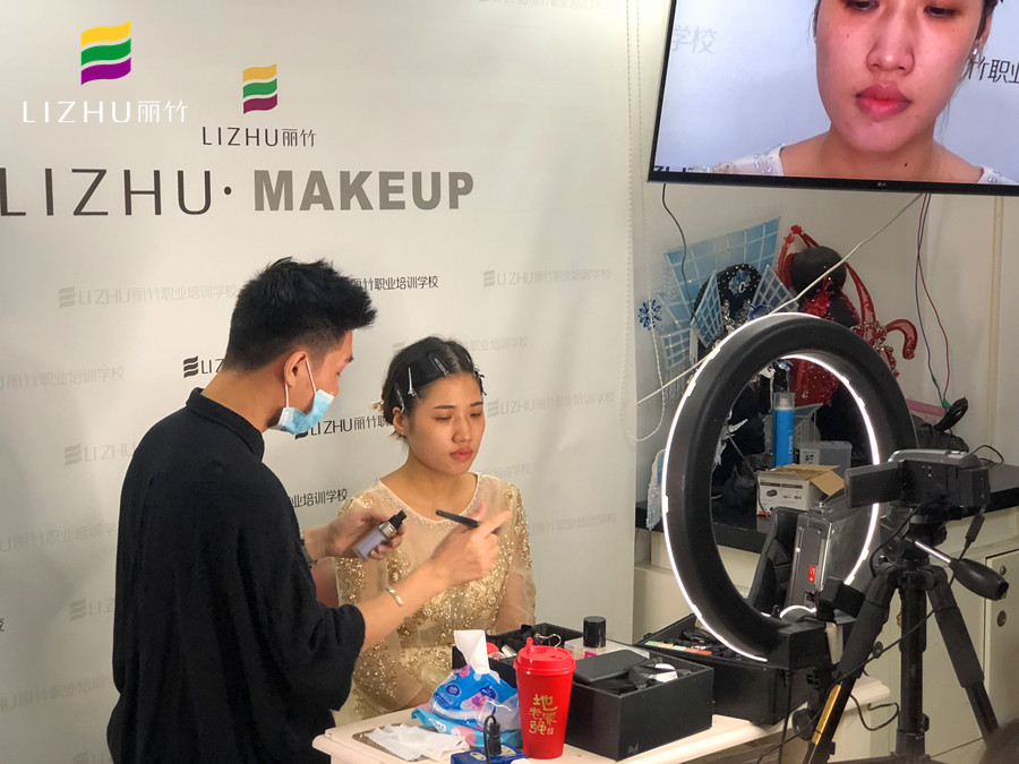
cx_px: 510
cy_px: 382
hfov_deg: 33.8
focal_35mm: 57
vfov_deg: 25.7
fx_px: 1678
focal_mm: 6.6
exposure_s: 1/100
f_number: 2.8
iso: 320
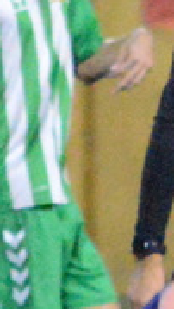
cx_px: 288
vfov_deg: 1.5
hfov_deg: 0.8
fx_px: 12070
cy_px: 452
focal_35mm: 1475
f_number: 5.6
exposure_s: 1/500
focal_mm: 140
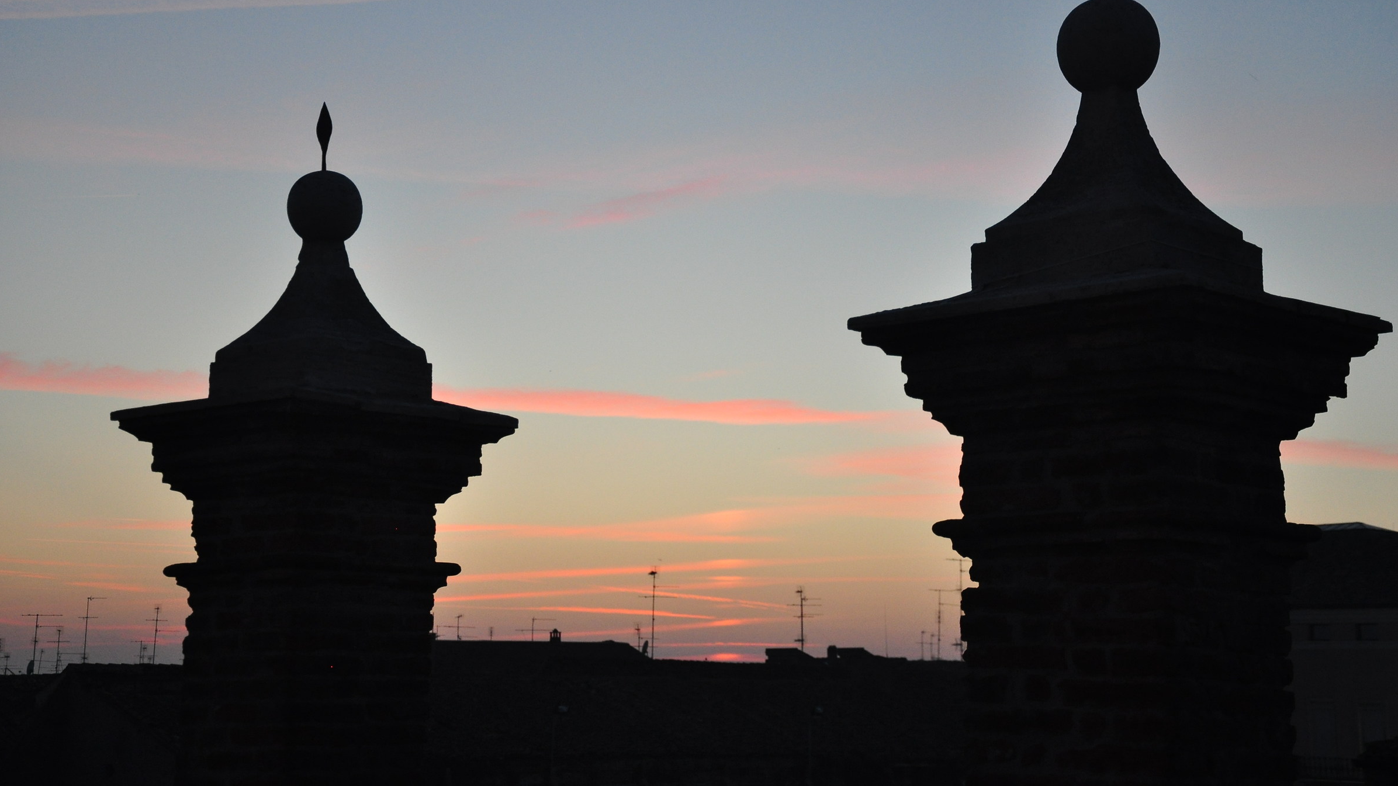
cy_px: 340
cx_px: 698
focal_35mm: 63
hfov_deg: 33.3
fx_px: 2335
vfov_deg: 19.1
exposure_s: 1/30
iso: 800
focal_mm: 40
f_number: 4.5
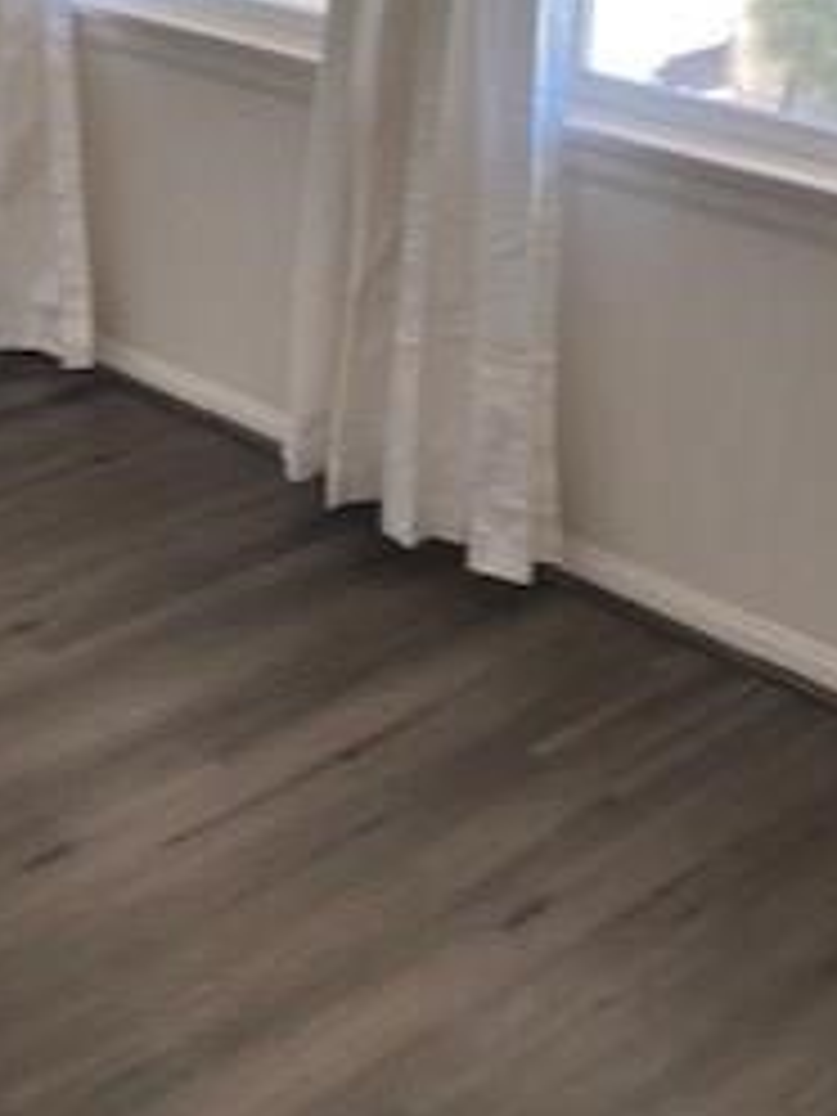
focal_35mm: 67
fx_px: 2160
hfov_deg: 21.3
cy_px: 194
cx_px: 22
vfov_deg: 28.2
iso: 50
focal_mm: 4.25
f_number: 1.8
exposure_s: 1/120
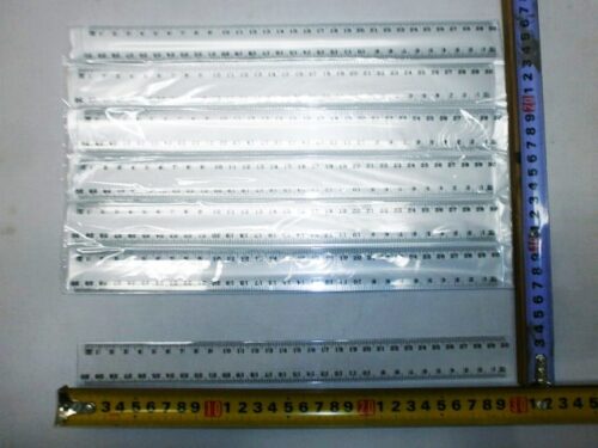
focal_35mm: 27
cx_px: 299
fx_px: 466
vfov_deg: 51.4
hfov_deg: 65.3
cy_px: 224
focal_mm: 4.8
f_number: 2.9
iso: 125
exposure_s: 1/30
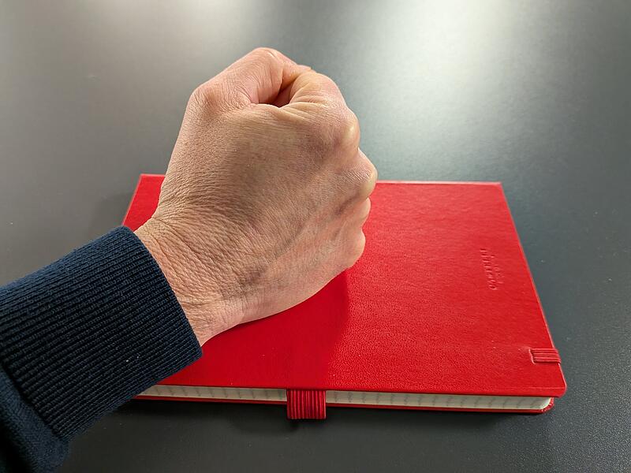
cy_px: 236
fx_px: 437
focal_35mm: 24
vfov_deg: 56.8
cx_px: 316
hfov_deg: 71.6
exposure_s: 1/24
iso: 182
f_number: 1.7
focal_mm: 4.53
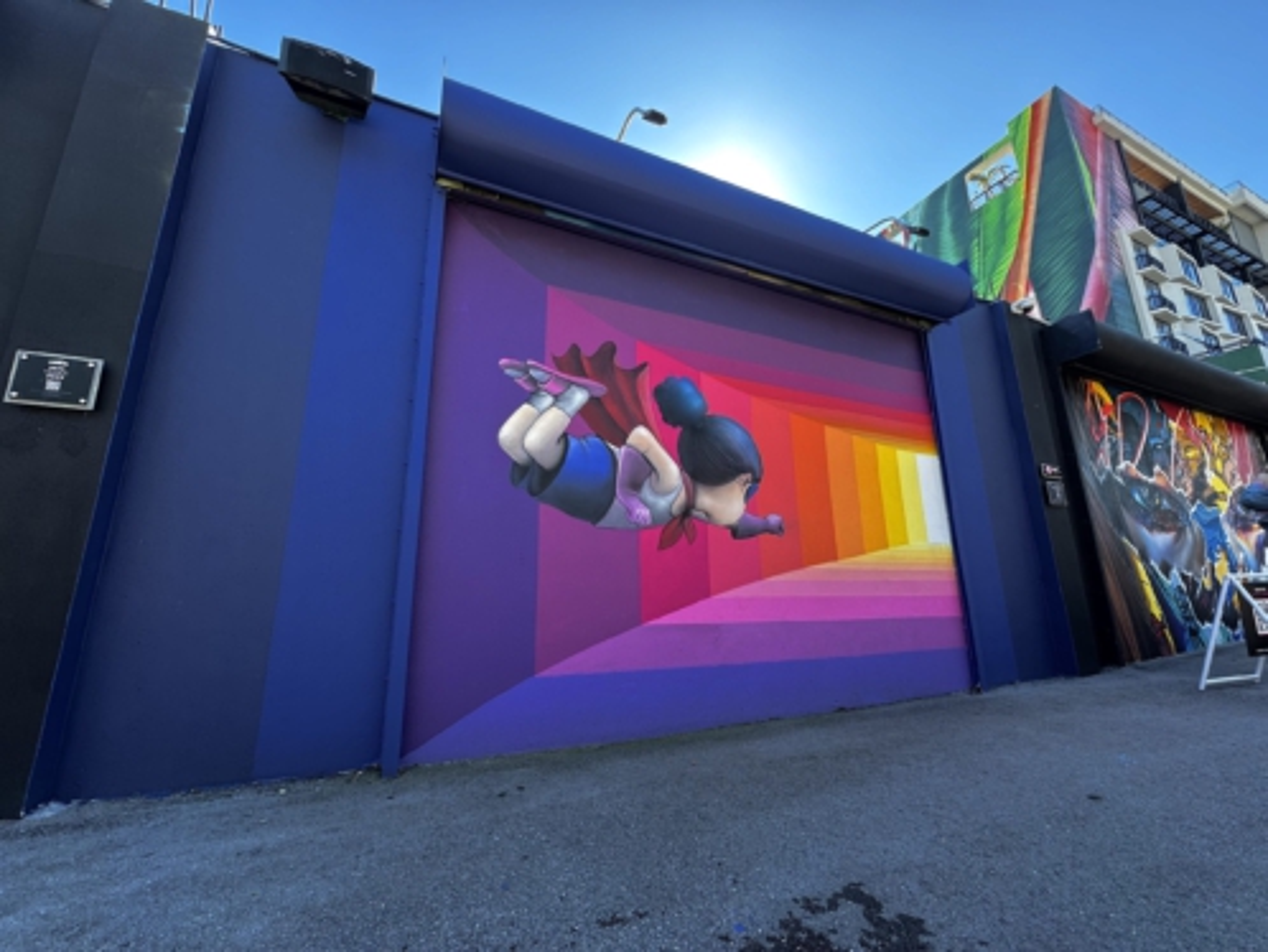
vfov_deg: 85.7
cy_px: 476
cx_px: 634
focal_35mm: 14
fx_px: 513
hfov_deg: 102.0
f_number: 2.2
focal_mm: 2.22
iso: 40
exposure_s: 1/184
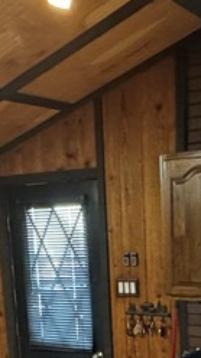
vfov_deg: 30.6
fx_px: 599
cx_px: 140
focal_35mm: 63
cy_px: 371
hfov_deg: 19.0
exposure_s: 1/60
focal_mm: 2.22
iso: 1000
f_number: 2.2
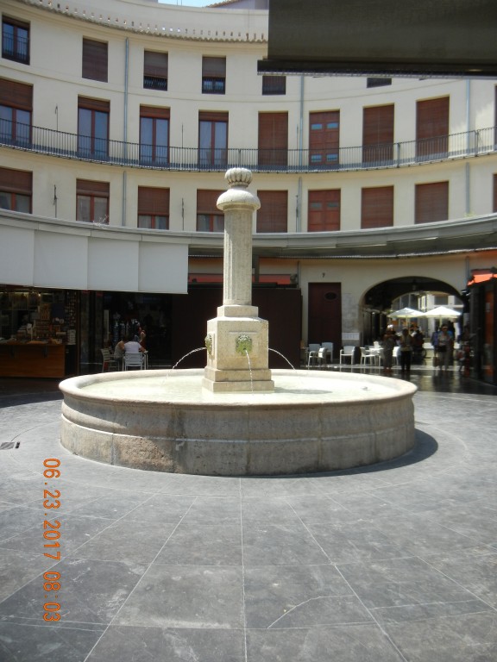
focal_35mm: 30
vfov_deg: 60.0
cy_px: 331
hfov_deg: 46.8
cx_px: 248
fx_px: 574
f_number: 3.5
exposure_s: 1/777
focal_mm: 5.4
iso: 160
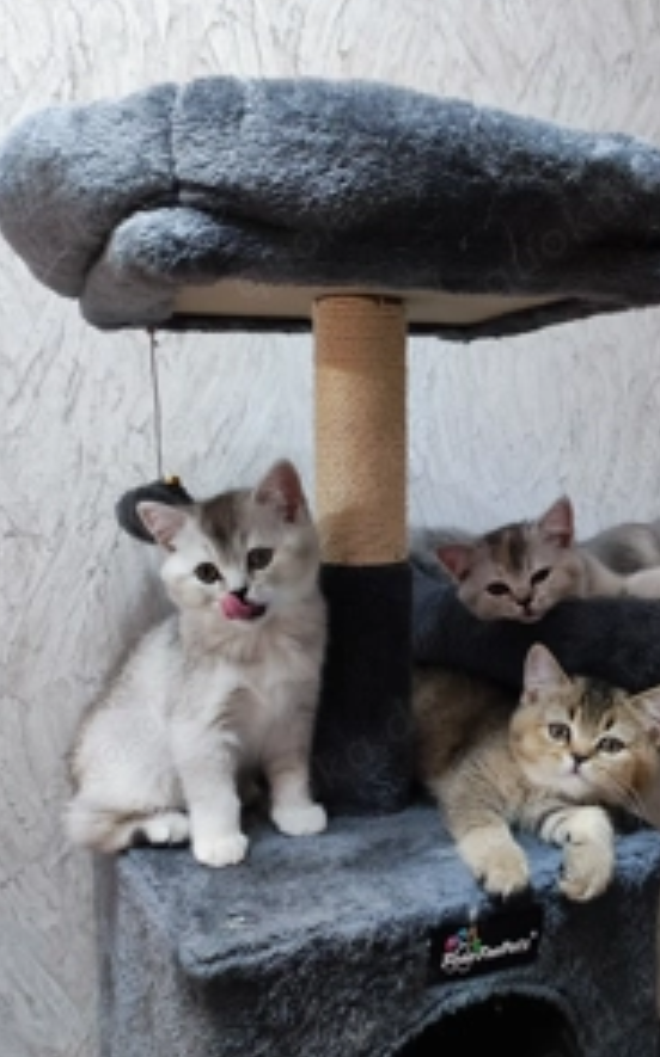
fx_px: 1038
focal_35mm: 36
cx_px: 466
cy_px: 550
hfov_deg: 34.8
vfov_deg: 54.0
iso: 1166
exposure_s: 1/33
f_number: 1.79
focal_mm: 4.7
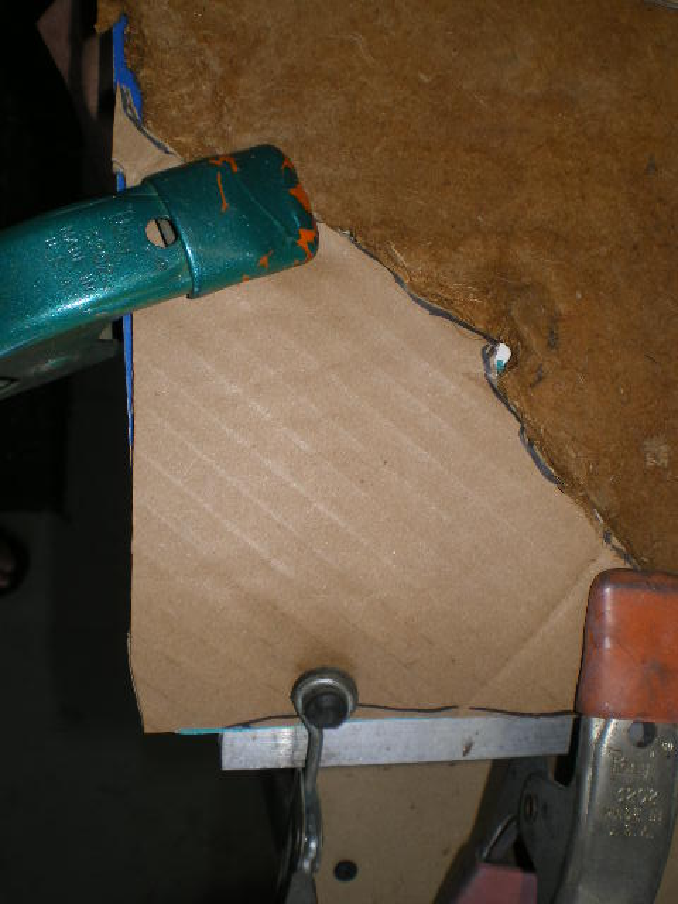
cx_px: 339
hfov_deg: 37.7
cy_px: 452
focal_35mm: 38
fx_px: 992
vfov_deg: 49.0
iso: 64
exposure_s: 1/30
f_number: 4.6
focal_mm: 6.3
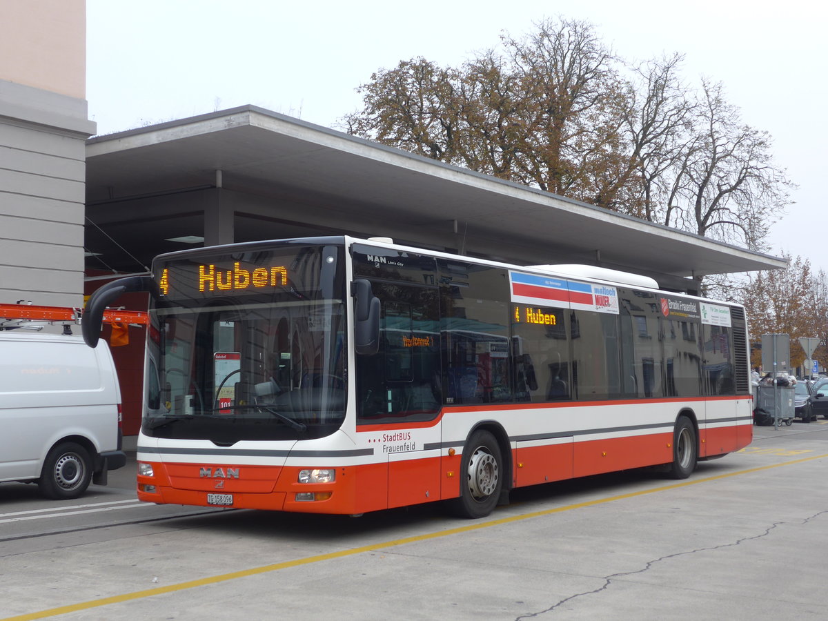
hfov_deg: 38.9
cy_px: 310
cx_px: 414
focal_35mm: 49
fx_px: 1172
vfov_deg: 29.7
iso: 80
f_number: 3.2
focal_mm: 10.1
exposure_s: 1/160
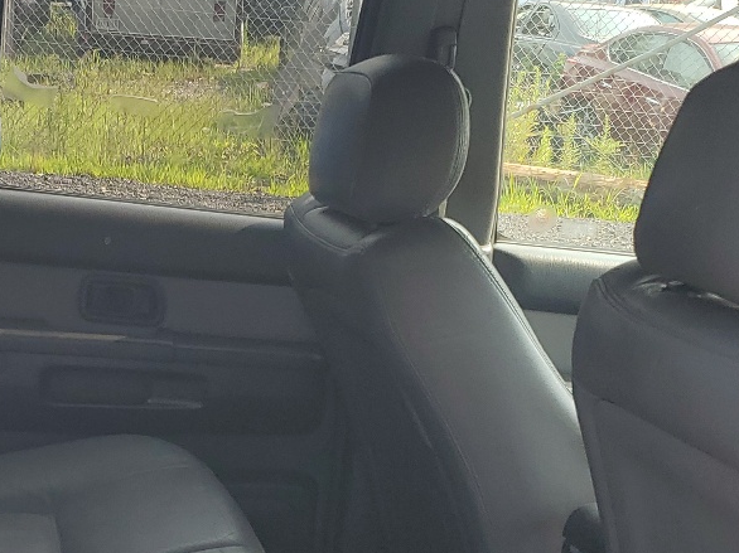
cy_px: 440
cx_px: 148
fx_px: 1515
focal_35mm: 71
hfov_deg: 26.9
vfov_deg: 20.5
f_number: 1.5
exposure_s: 1/588
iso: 50
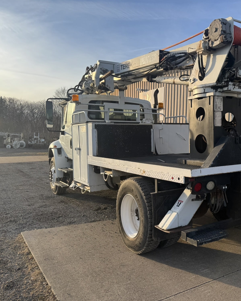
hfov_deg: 43.6
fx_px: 285
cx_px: 193
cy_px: 148
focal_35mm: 32
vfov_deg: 55.7
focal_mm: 6.76
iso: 80
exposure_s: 1/1869
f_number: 1.78
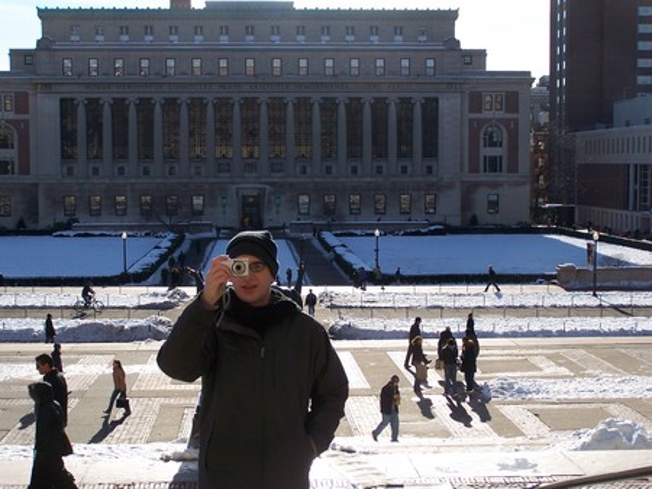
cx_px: 326
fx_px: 1263
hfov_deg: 29.0
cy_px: 244
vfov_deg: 22.0
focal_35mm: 67
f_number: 3.2
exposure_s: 1/1000
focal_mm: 11.1
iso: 80
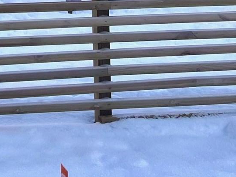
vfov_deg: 9.8
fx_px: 934
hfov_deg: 12.7
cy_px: -210
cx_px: -225
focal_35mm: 137
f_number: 1.6
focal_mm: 5.1
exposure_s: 1/1536
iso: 50
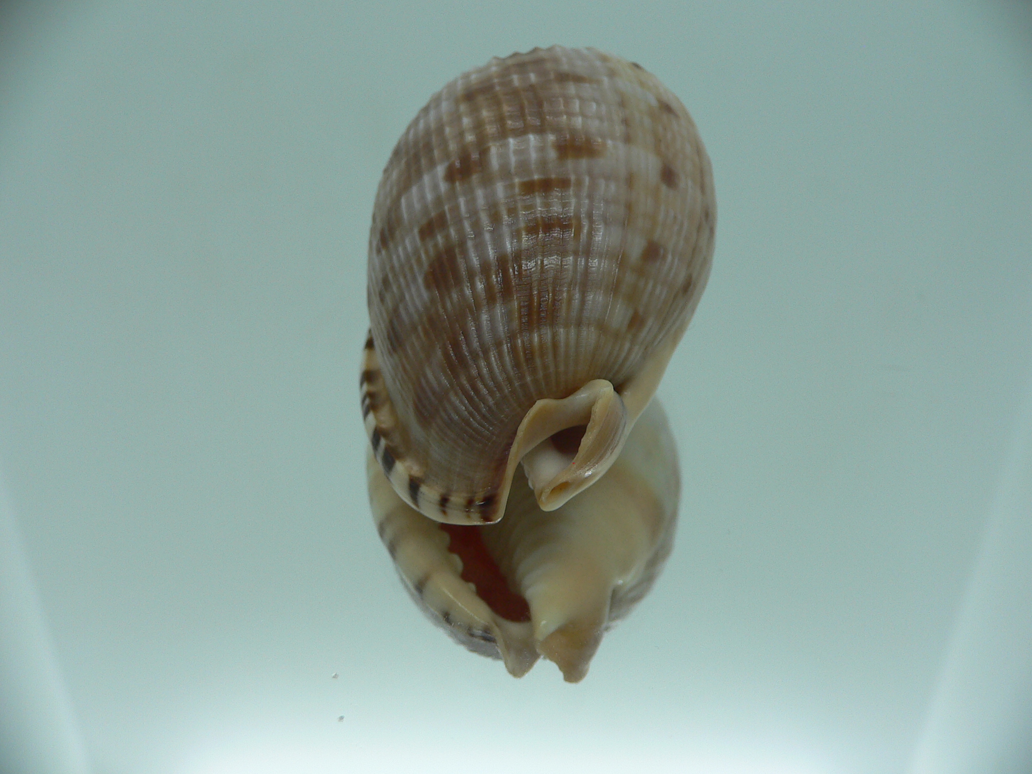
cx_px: 516
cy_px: 387
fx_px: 1043
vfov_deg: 40.7
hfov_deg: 52.6
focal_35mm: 35
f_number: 2.8
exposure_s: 1/60
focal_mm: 4.6
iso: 80
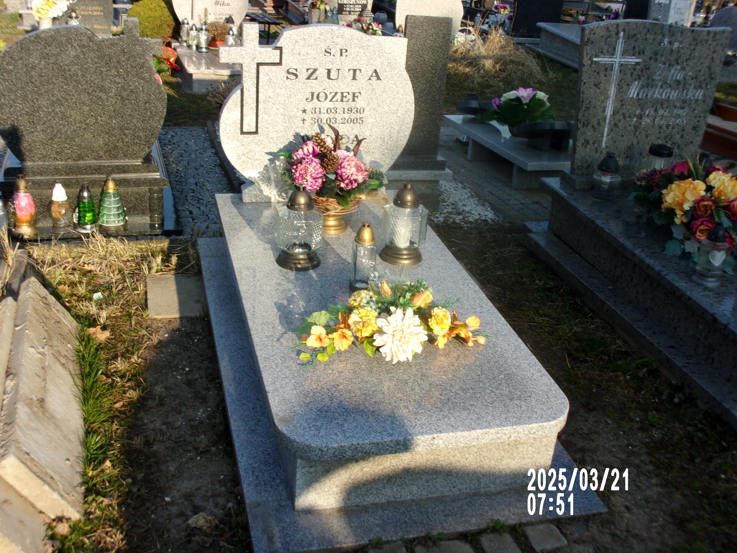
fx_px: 916
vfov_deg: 33.6
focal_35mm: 43
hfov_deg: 43.9
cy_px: 276
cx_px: 368
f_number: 12.5
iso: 80
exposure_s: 1/42
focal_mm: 7.8
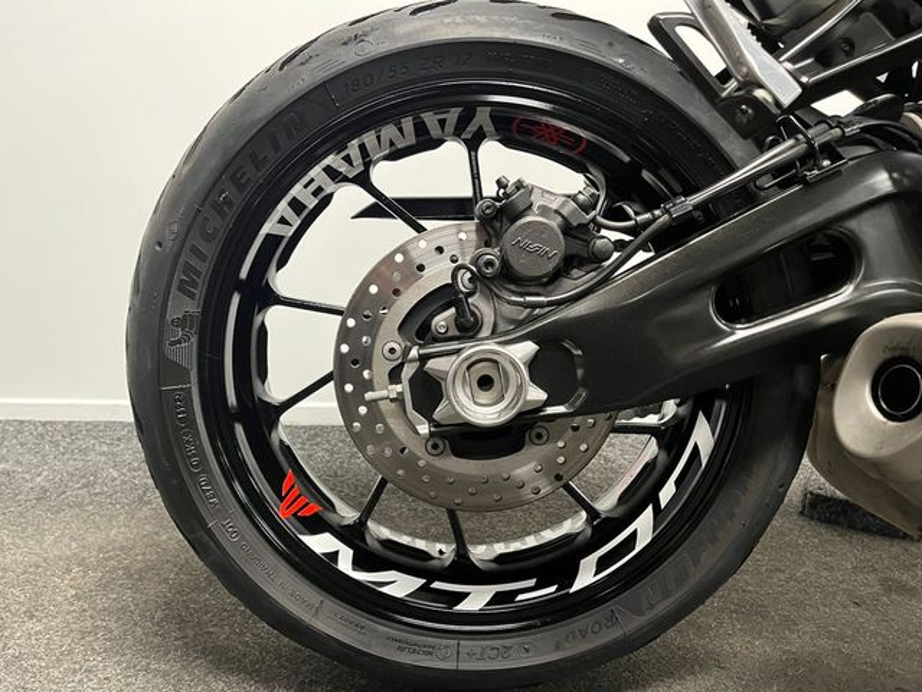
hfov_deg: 67.3
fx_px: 693
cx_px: 461
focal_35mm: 26
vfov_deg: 53.1
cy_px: 346
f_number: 1.6
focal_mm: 5.1
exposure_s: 1/50
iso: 500
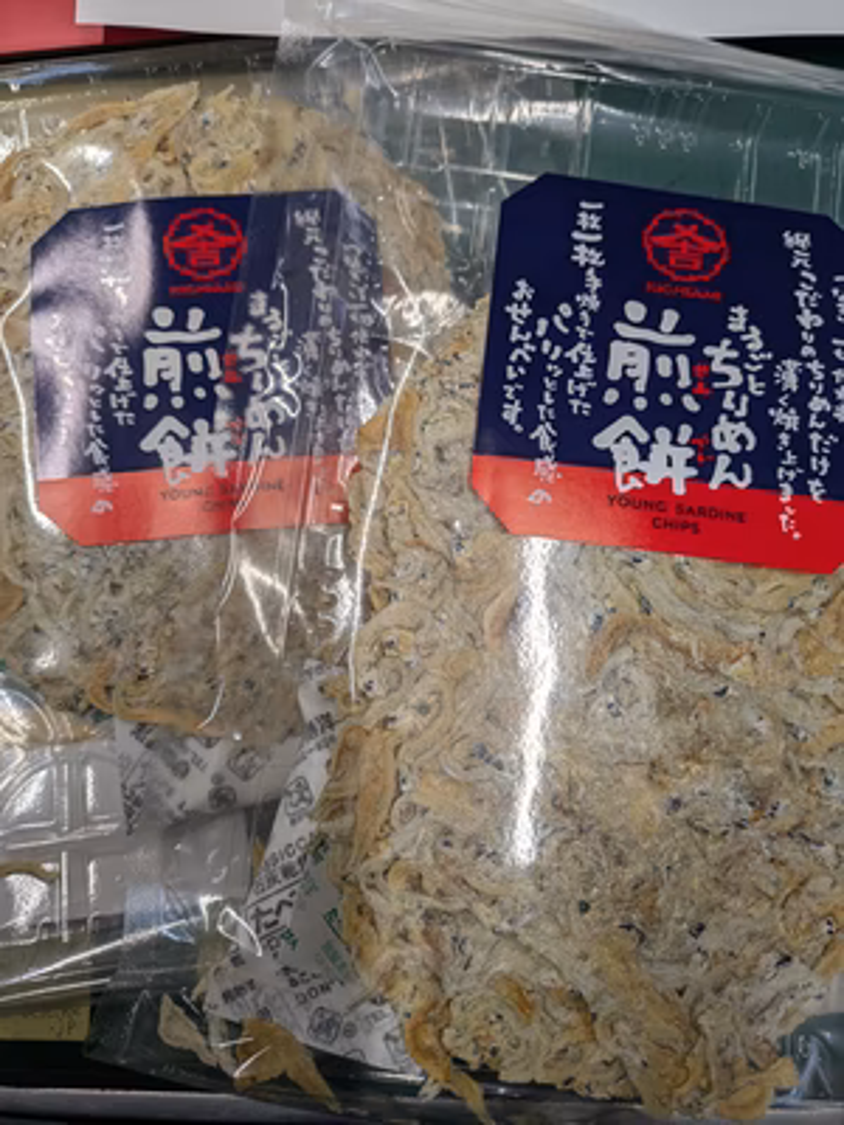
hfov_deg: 54.9
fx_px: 813
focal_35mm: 25
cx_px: 422
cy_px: 562
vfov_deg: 69.4
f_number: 1.89
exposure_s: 1/120
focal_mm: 5.43
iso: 47
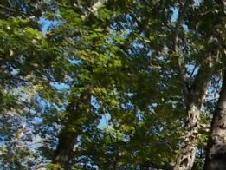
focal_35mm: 102
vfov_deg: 13.7
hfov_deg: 17.2
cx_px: 351
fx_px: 666
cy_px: 252
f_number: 3.2
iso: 80
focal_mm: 4.6
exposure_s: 1/320
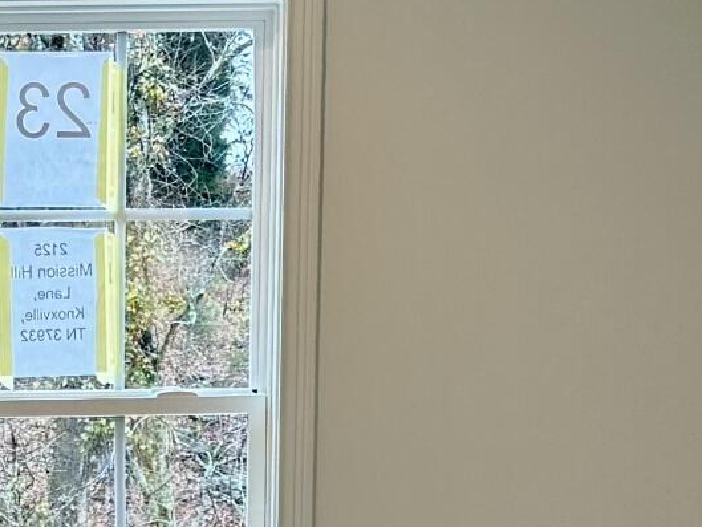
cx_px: -8
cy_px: 998
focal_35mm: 136
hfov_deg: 14.3
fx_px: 2759
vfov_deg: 10.2
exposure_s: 1/120
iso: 125
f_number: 1.78
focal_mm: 6.76
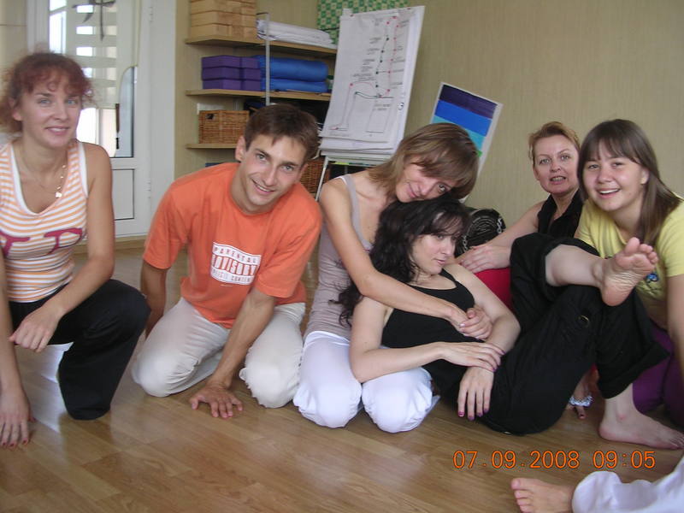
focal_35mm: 38
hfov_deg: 49.0
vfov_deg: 37.7
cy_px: 256
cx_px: 342
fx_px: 751
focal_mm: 5.8
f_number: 2.8
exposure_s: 1/35.8
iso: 100
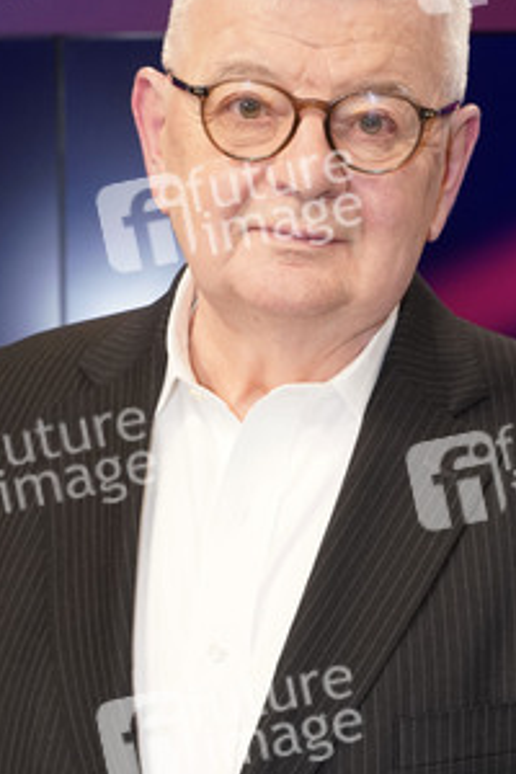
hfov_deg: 17.9
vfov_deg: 26.6
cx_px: 304
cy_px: 341
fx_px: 1634
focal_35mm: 76
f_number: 5.6
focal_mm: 57
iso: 2000
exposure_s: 1/125
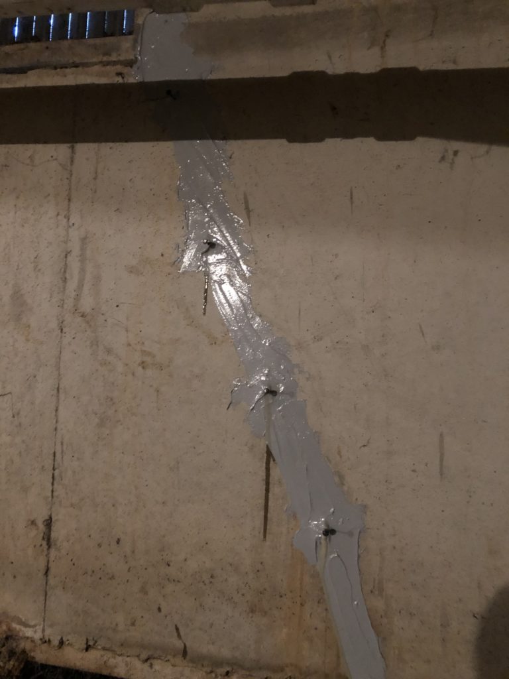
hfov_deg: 49.7
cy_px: 340
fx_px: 549
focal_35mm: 28
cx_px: 254
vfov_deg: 63.4
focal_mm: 3.99
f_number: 1.8
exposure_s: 1/4
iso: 160
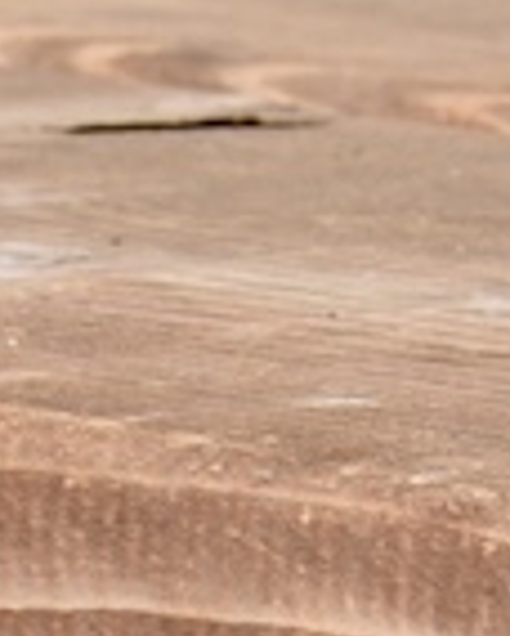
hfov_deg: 1.6
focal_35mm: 950
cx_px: 1557
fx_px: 17886
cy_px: -967
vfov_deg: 2.0
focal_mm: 80
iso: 200
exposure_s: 1/320
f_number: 9
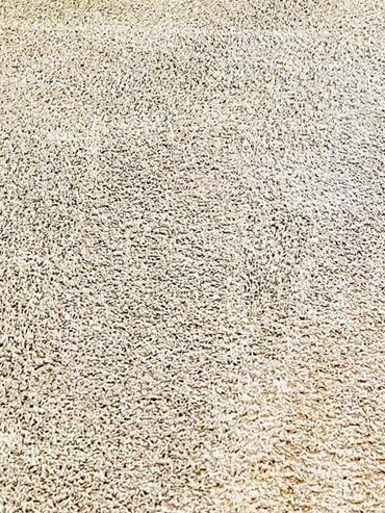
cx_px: 335
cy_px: -153
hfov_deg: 18.0
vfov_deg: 21.8
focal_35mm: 81
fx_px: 1201
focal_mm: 5.1
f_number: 1.6
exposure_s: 1/60
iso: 64
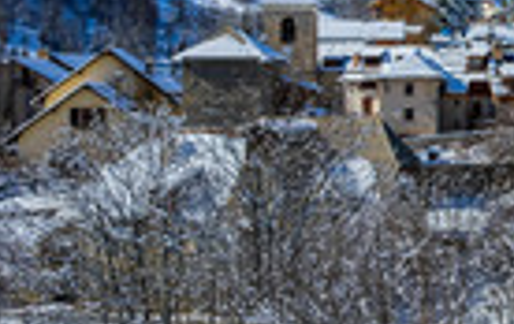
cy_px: 93
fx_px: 955
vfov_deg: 19.2
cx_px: 711
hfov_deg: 25.0
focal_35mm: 68
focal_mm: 8.4
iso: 100
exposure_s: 1/3200
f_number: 2.8
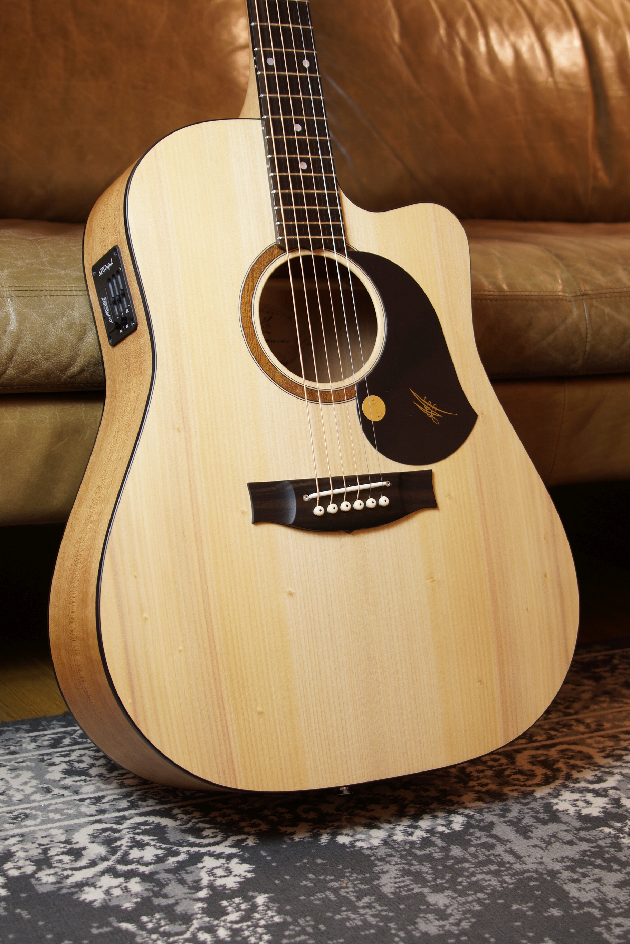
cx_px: 315
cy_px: 472
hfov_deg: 22.6
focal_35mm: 60
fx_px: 1575
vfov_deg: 33.4
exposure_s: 1/10
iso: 100
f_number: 5
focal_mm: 40
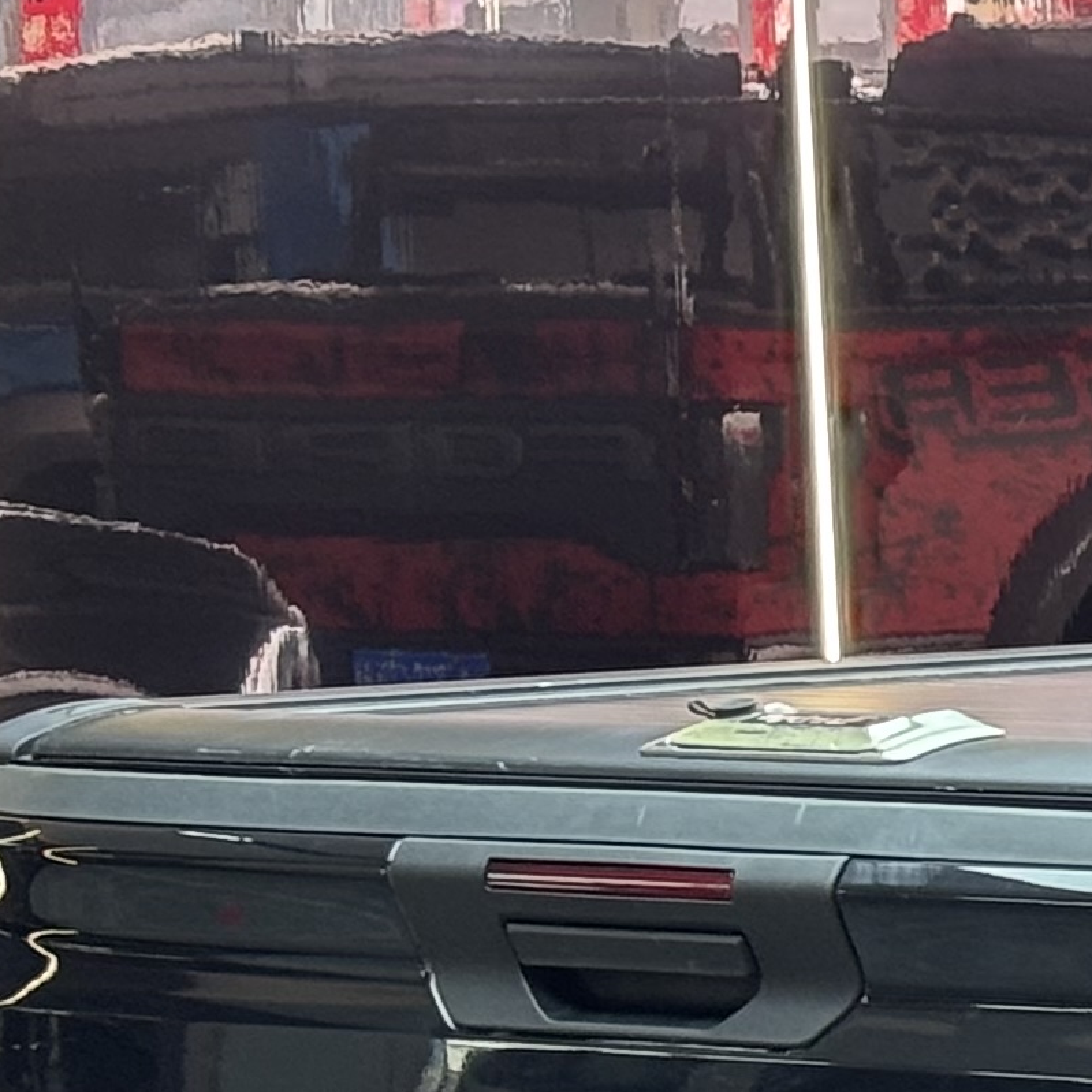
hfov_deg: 7.2
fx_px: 8280
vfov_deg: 7.5
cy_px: 1133
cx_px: 2457
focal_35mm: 232
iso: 40
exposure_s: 1/50
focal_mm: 5.96
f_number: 1.6
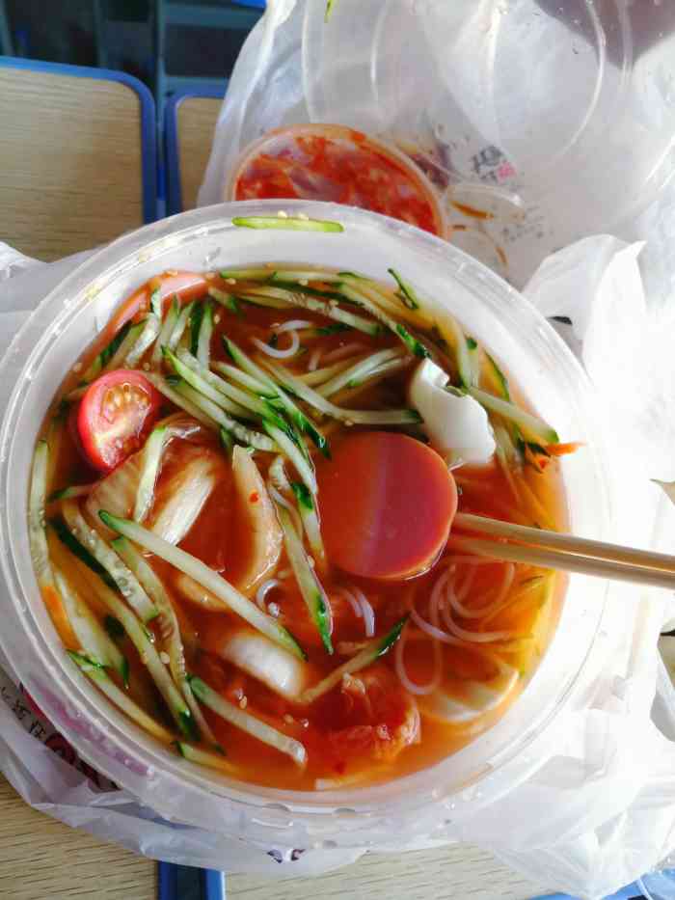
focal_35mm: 27
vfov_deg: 65.3
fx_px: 702
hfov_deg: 51.4
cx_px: 338
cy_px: 450
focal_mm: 3.95
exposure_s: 1/50
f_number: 1.8
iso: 125
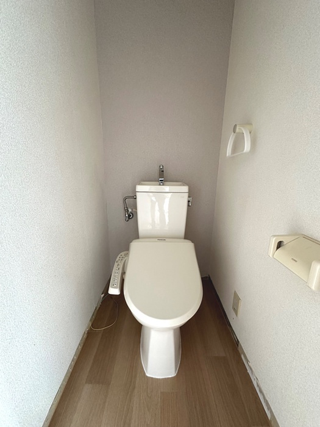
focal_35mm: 14
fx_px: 173
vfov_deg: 102.1
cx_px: 160
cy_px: 214
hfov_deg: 85.7
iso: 400
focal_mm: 2.22
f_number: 2.2
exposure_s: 1/50
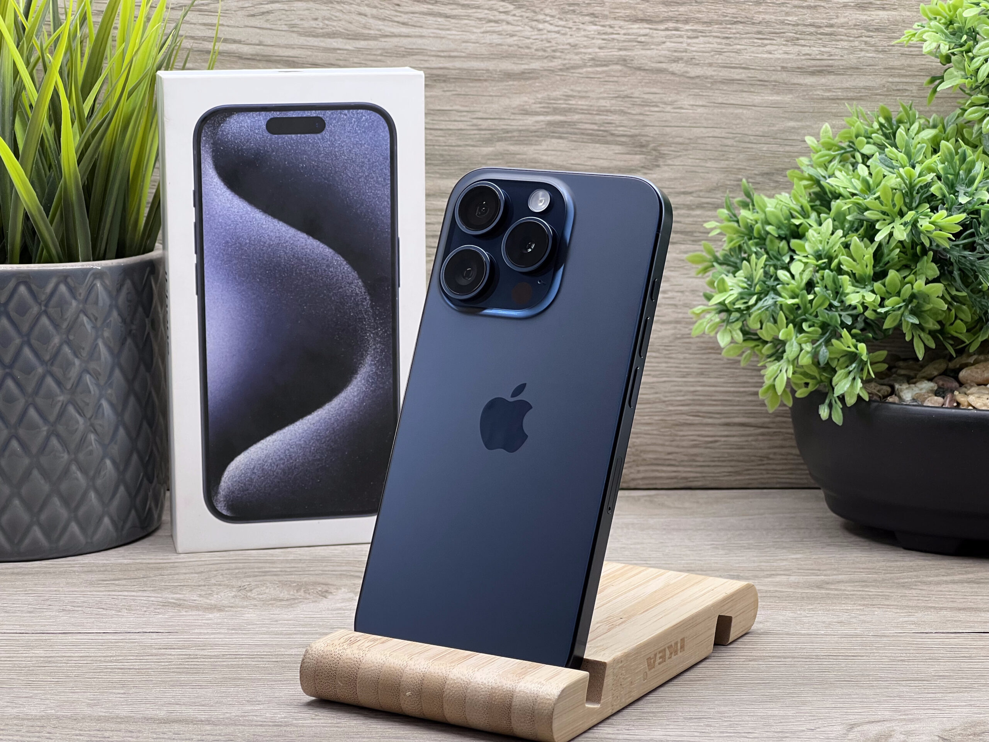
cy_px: 371
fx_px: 2200
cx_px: 494
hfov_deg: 25.3
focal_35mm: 77
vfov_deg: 19.1
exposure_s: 1/100
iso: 100
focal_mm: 9
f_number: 2.8
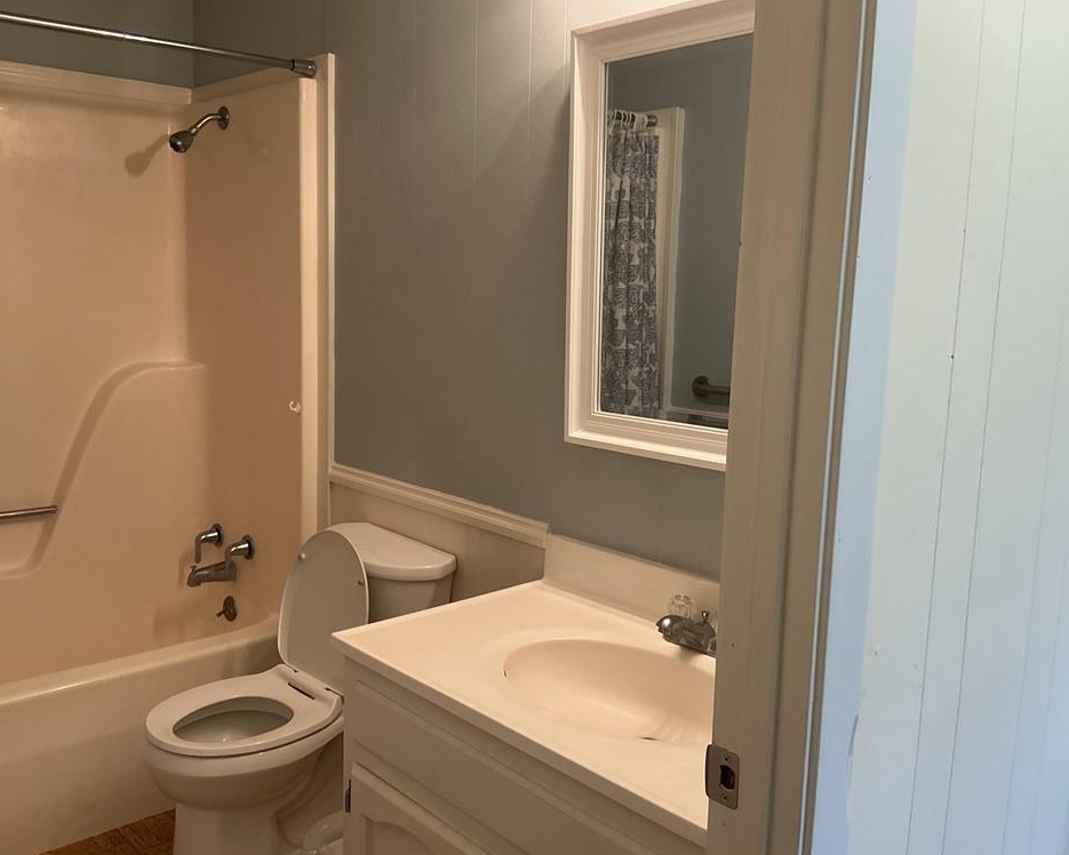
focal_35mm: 31
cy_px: 424
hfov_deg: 57.2
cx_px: 535
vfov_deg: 47.1
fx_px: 981
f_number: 1.8
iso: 64
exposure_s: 1/60
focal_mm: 3
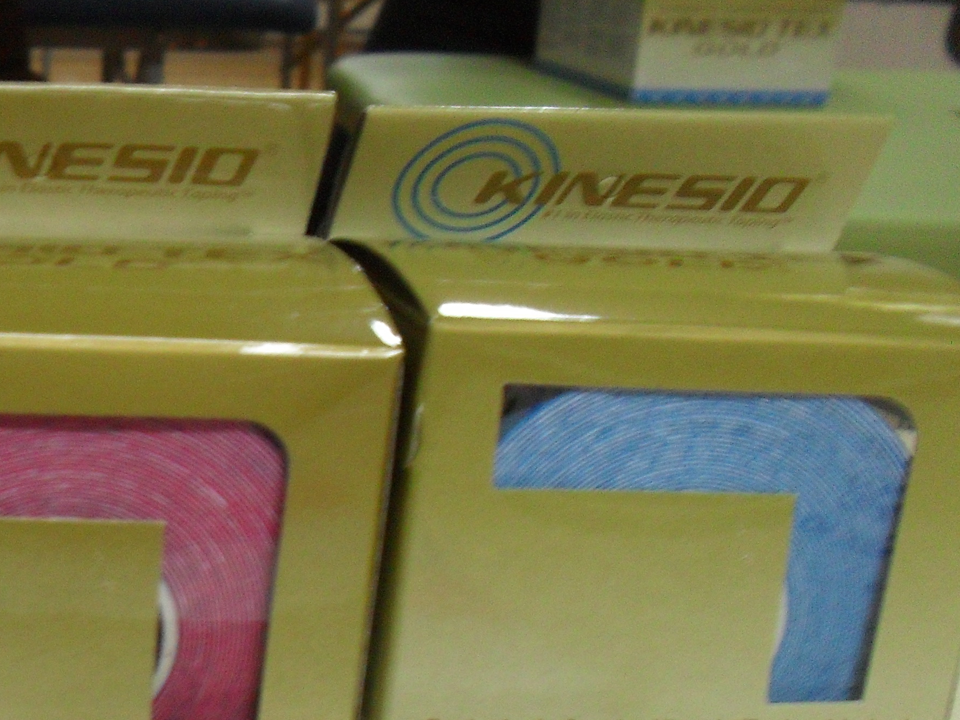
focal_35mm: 72
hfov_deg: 25.7
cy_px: 712
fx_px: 1997
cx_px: -2
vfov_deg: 19.9
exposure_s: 1/15
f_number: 3.2
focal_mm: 6.3
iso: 200
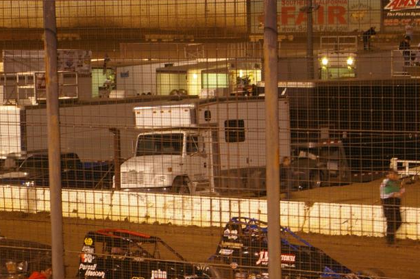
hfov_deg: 14.9
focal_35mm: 138
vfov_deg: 9.9
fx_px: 1607
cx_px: 205
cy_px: 228
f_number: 5.6
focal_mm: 55
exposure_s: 1/10
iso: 800
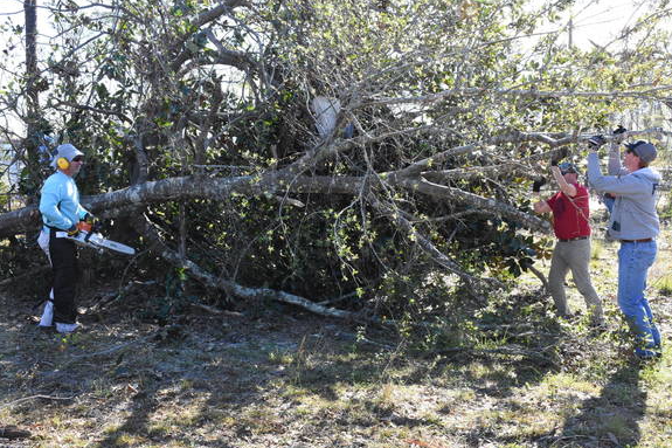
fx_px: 746
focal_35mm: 40
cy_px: 226
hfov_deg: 48.5
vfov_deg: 33.4
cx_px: 342
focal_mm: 26
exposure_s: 1/500
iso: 1600
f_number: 11
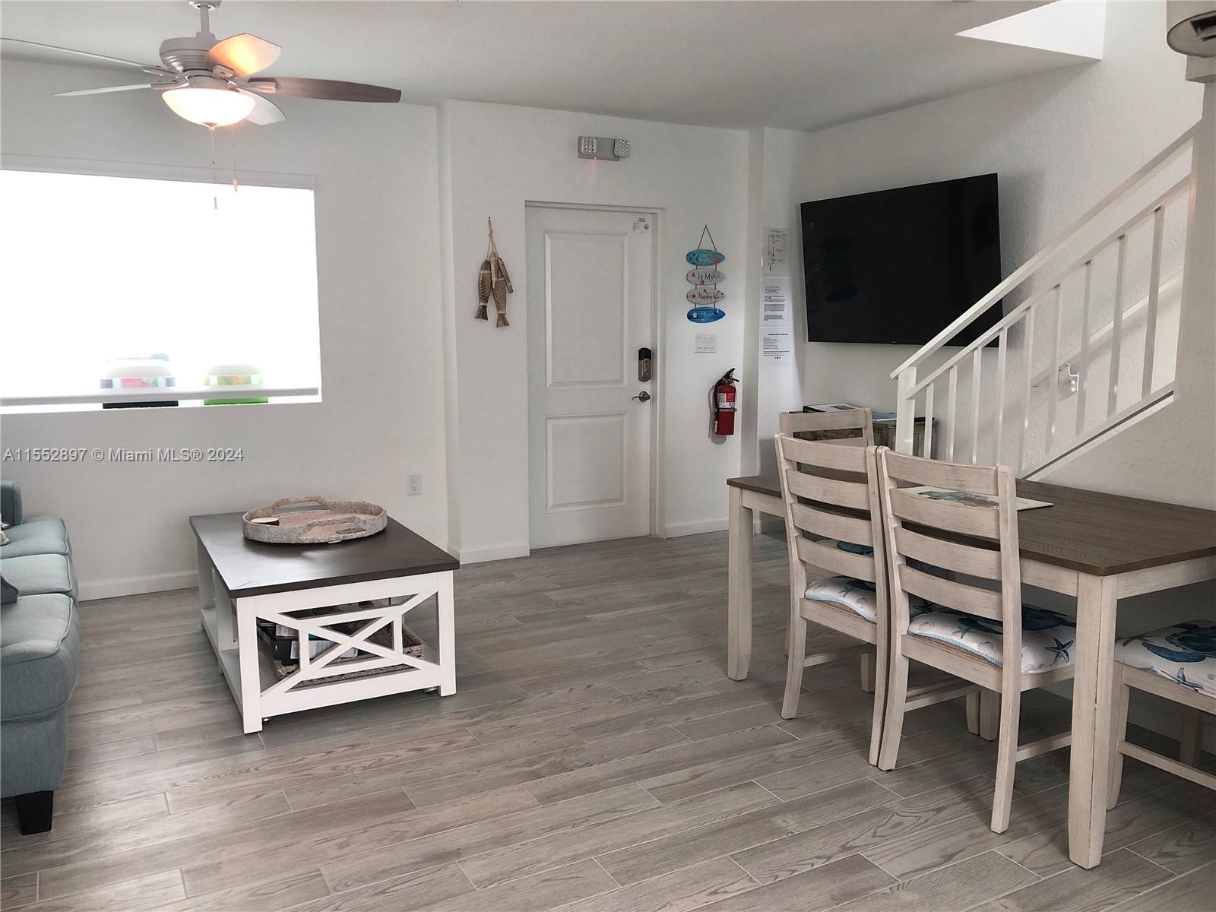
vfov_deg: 49.7
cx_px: 608
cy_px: 456
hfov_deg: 63.4
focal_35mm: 28
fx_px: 984
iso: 25
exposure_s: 1/30
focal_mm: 4
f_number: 1.8
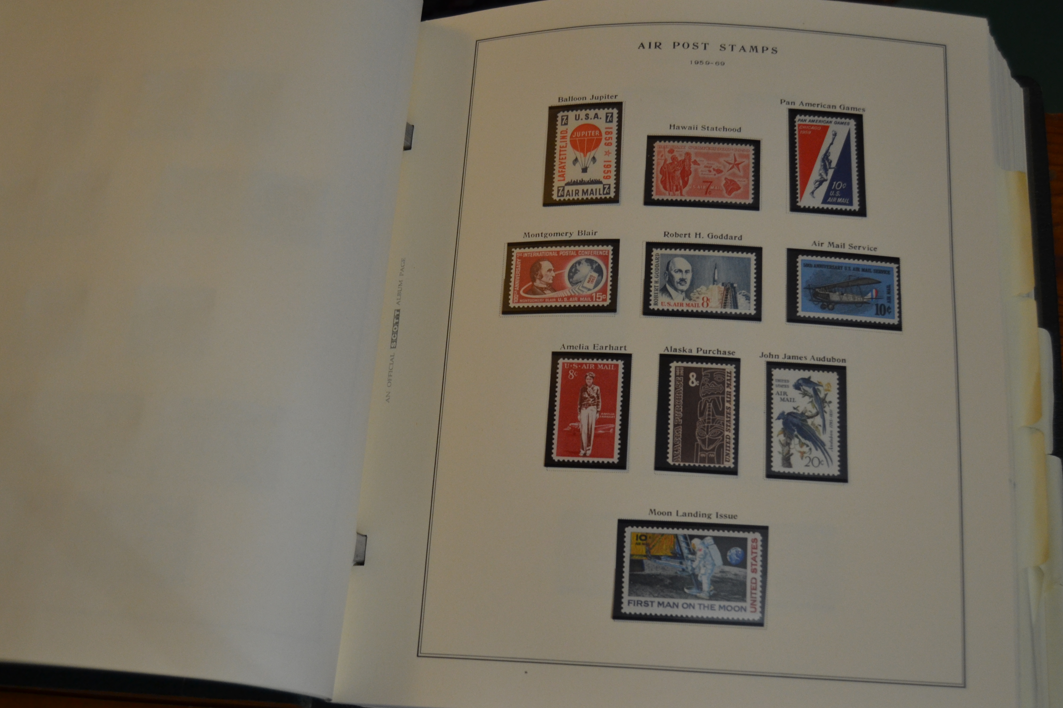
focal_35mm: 45
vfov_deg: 29.9
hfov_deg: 43.6
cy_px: 376
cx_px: 512
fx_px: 1329
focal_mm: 26
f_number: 4
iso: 800
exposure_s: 1/60
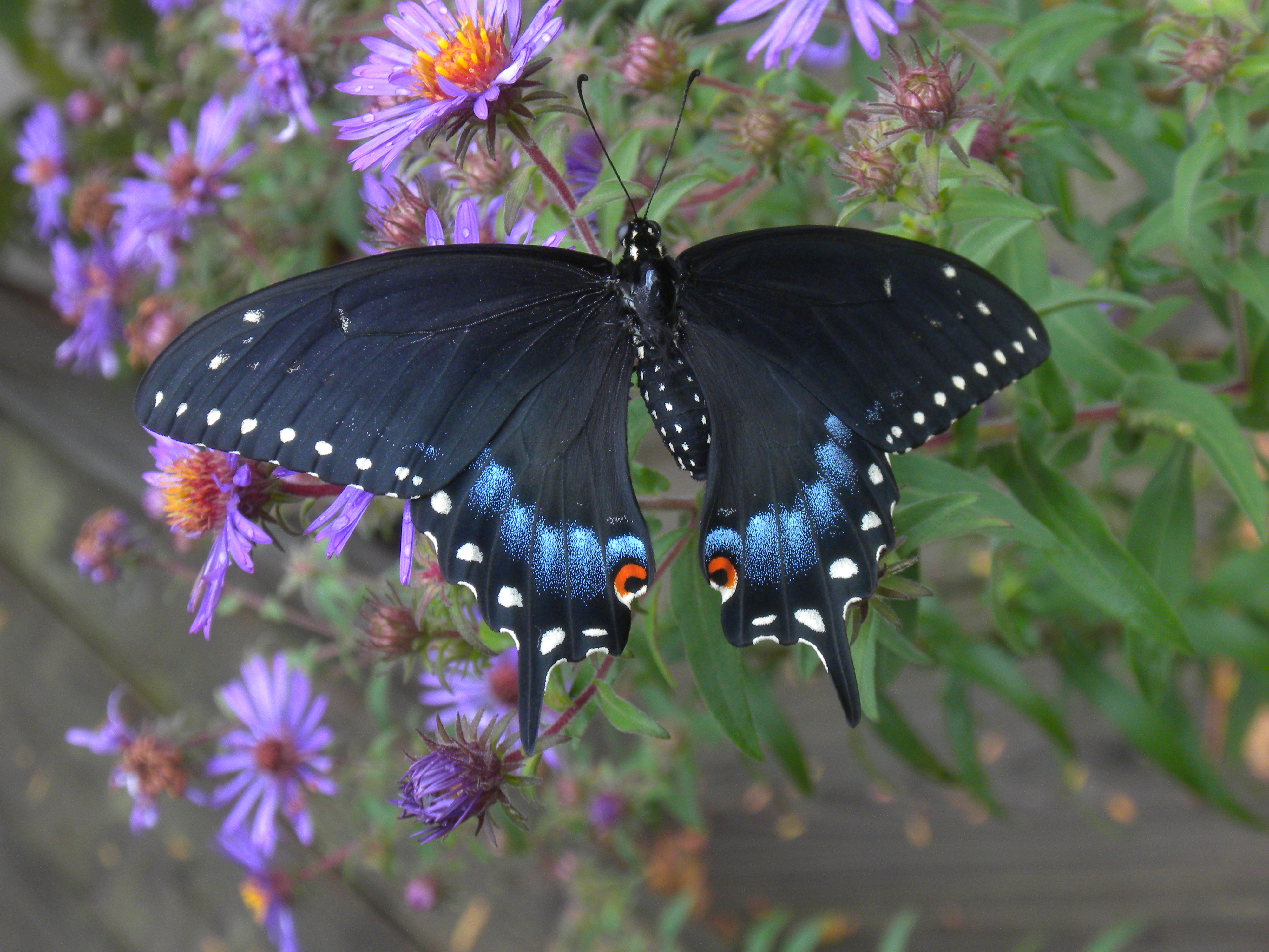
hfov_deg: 23.0
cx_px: 634
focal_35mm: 85
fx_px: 3116
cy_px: 476
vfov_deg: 17.4
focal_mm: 15
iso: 146
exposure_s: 1/59.1
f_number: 5.1
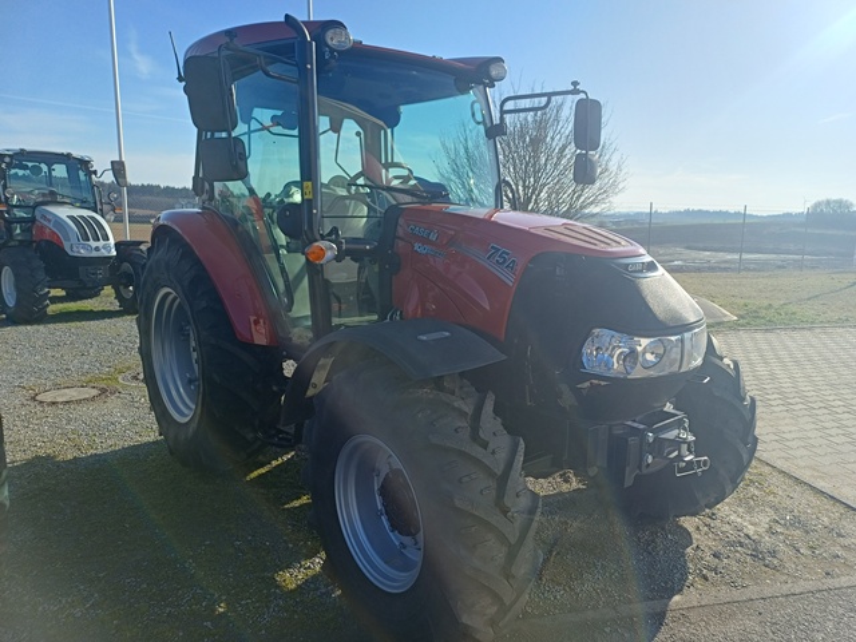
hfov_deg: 69.4
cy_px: 321
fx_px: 618
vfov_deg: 54.9
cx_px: 428
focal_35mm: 25
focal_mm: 4.65
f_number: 1.8
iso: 50
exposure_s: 1/669
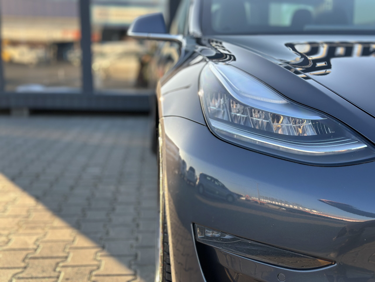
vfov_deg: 30.3
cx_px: 188
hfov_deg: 39.7
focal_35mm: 48
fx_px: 520
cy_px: 141
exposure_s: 1/619
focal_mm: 6.86
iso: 80
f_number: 1.78
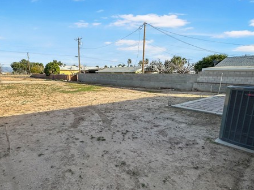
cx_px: 124
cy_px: 107
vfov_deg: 65.7
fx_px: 147
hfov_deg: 81.7
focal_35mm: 20
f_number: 2.2
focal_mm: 2.22
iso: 40
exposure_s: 1/1000
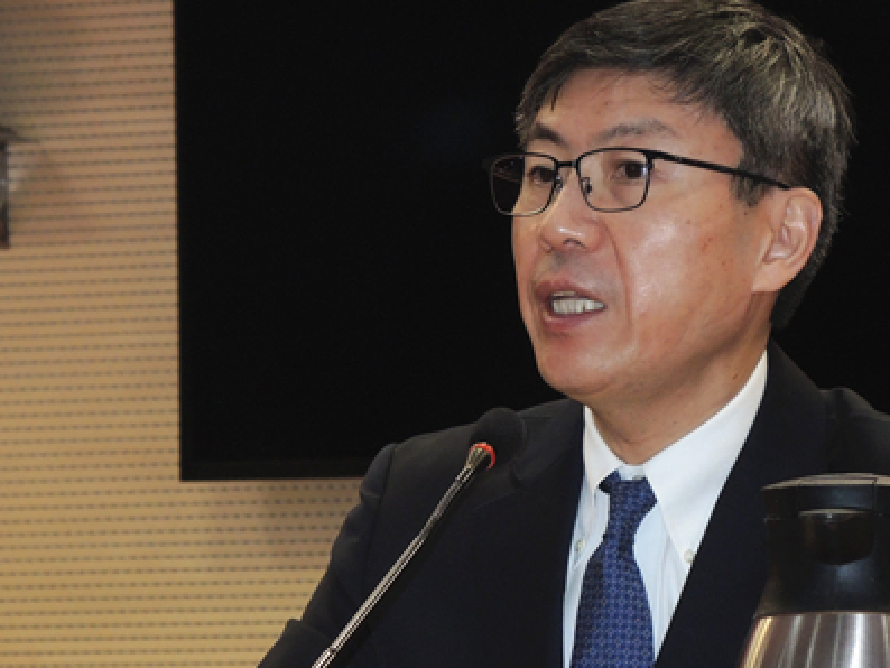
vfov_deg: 7.3
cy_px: 412
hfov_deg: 9.7
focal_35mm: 204
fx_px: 5247
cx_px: 424
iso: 400
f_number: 3.5
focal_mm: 28.4
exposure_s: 1/125
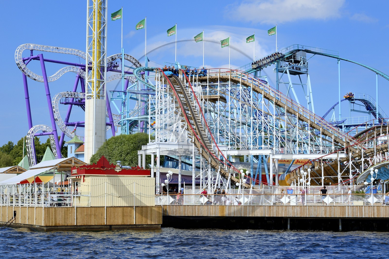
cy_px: 130
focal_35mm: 70
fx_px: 756
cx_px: 194
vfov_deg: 19.4
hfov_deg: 28.9
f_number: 10
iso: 200
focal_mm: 70
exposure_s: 1/800
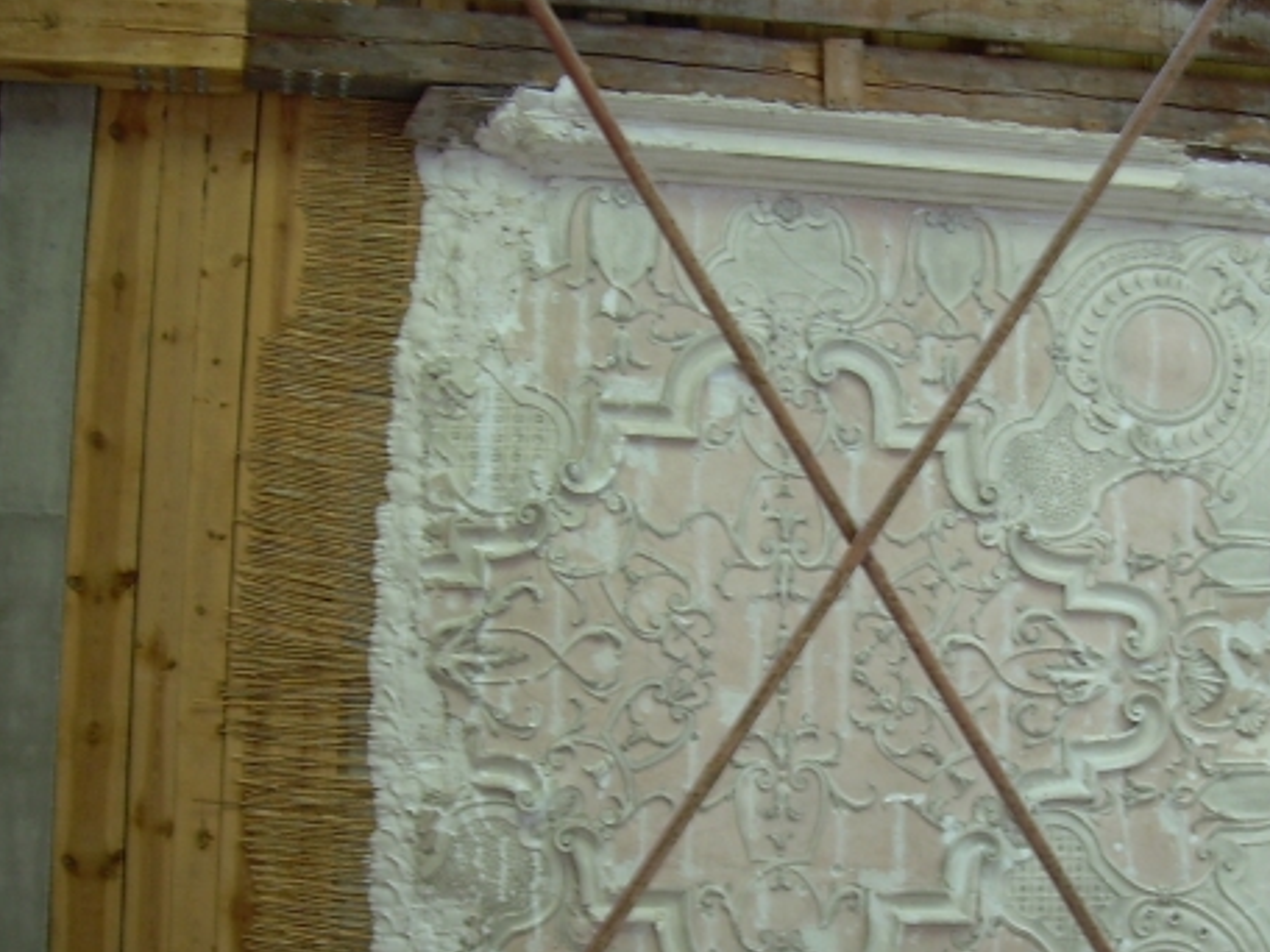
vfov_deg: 22.6
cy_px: 564
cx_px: 888
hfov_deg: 29.5
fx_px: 2385
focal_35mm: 65
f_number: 2.8
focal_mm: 6.3
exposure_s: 1/8
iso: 50
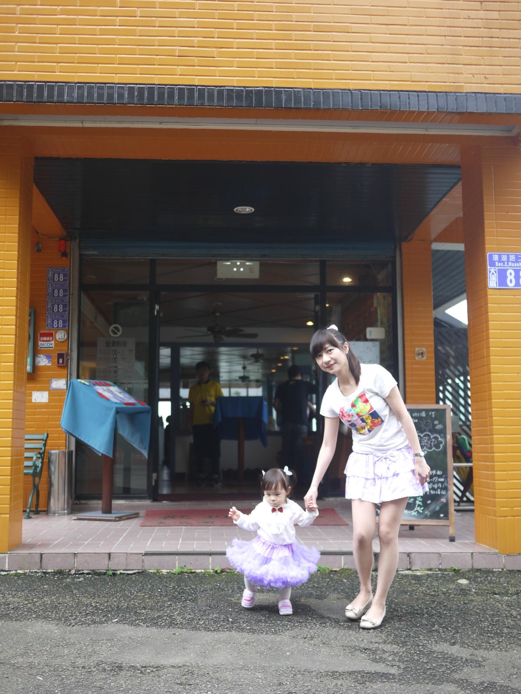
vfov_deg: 46.8
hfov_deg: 36.0
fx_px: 803
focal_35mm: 40
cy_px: 347
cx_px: 260
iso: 160
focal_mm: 20
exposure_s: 1/320
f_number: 1.7
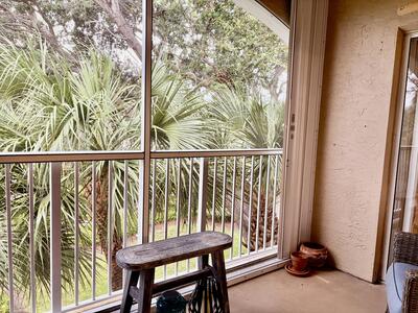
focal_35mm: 26
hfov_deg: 67.3
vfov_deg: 53.1
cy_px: 156
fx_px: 314
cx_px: 209
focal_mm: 5.96
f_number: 1.6
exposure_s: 1/60
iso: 160
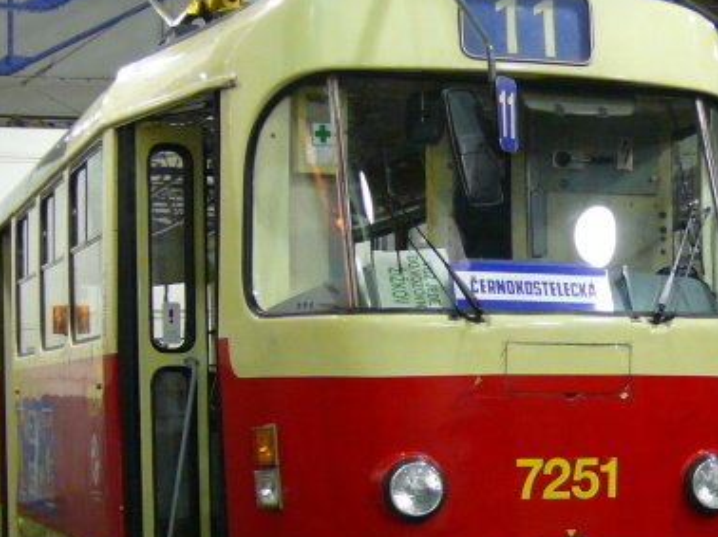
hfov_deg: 17.5
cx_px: 855
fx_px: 2218
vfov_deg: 13.8
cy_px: 408
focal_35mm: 107
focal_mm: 8
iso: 200
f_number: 2.8
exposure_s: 1/3.2
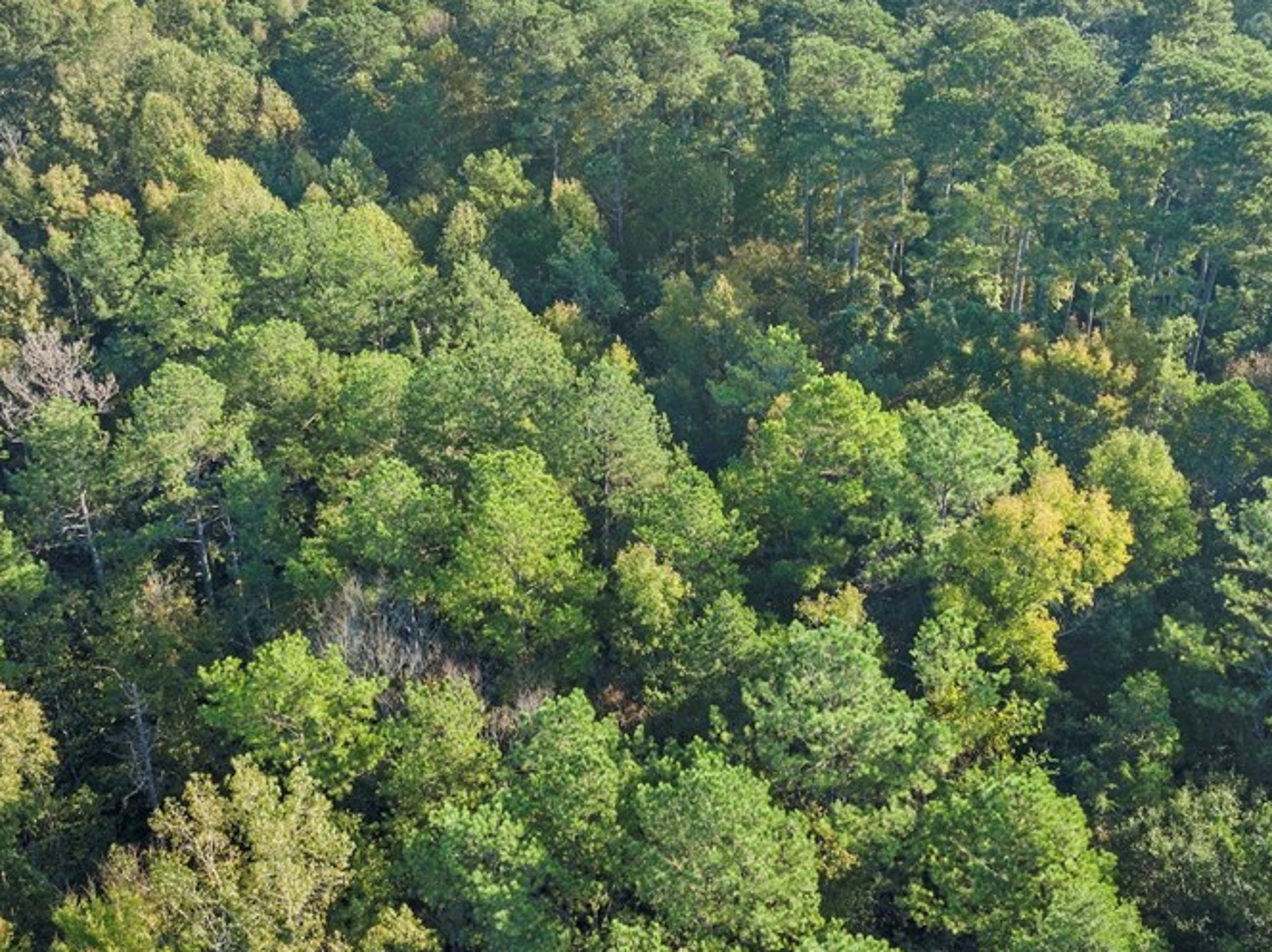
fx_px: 1359
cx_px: 628
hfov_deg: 50.2
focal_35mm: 37
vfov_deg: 38.6
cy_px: 469
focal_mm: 12.29
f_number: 2.8
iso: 110
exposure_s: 1/20
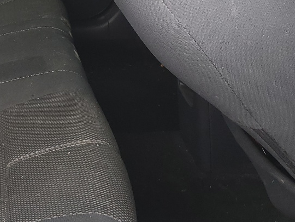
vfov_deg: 18.8
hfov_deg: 24.4
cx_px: 17
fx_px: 656
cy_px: 20
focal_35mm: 77
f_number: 1.5
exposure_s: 1/250
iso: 50
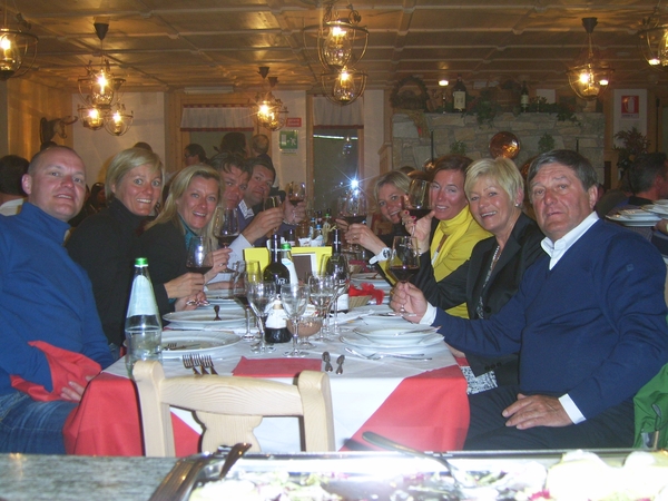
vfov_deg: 29.7
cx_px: 334
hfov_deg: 38.9
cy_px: 250
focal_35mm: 49
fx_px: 946
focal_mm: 10
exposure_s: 1/40
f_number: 3.2
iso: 108
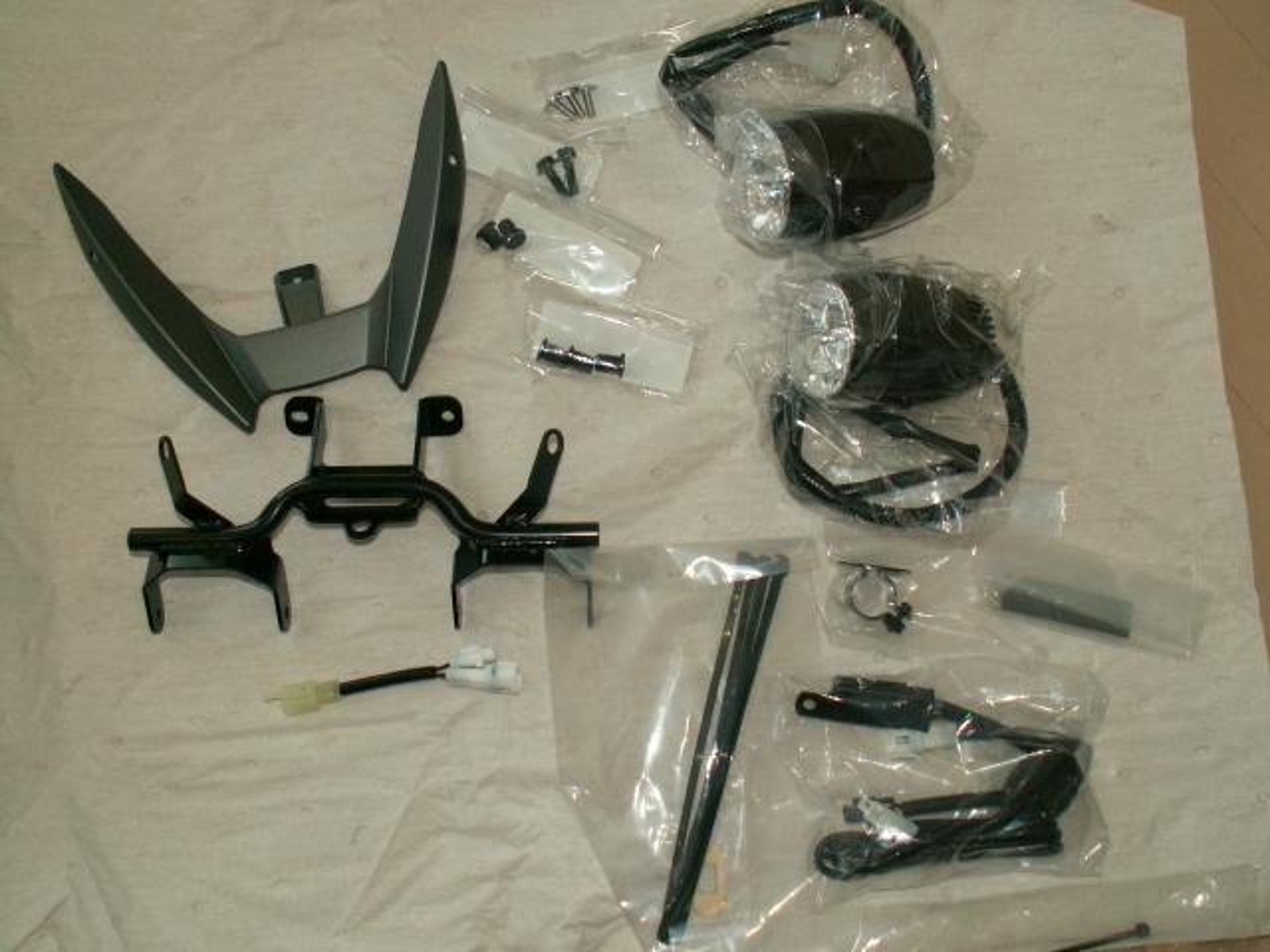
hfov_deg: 52.6
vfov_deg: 40.7
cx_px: 635
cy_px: 476
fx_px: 1284
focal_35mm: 35
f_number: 2.8
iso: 125
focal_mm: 5.86
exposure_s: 1/60
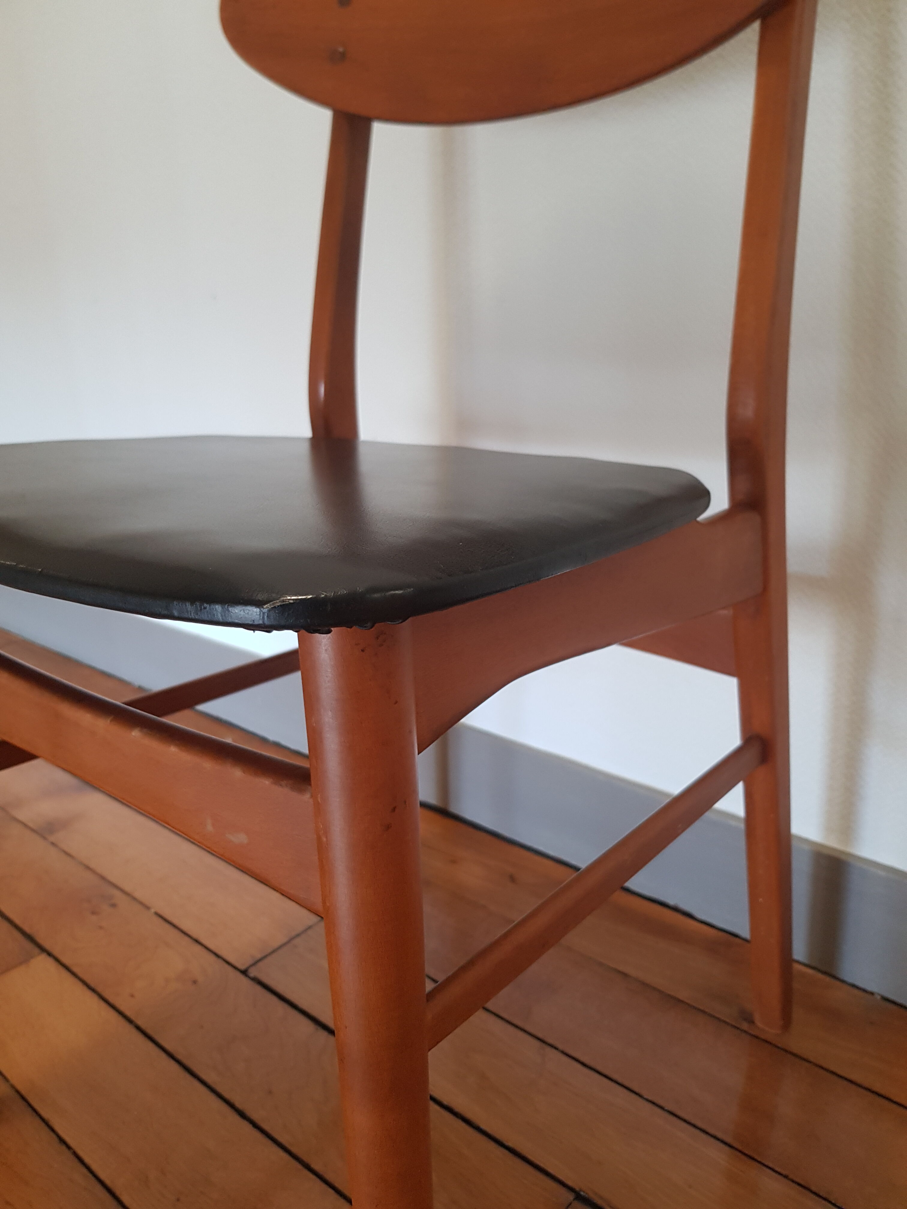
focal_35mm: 26
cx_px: 454
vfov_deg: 67.3
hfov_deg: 53.1
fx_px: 908
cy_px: 604
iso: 160
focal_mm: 4.2
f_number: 1.7
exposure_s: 1/50
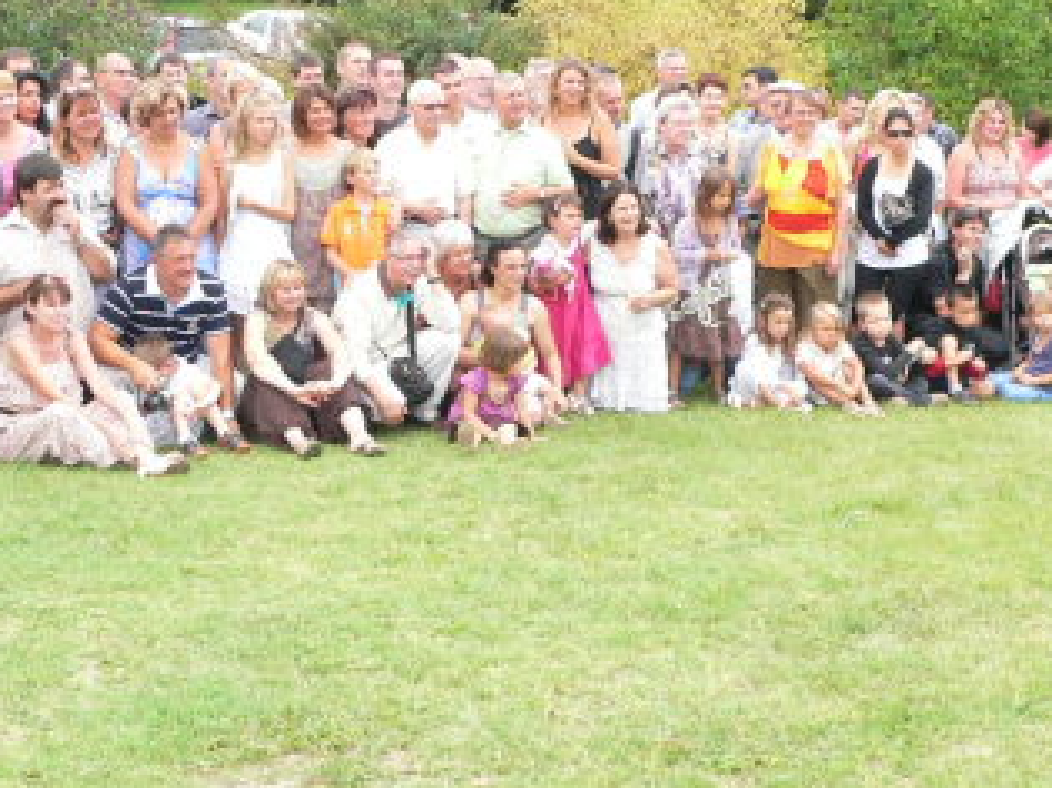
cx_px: 543
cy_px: 207
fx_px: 1853
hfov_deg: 31.7
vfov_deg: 23.8
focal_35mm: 61
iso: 80
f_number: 4
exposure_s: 1/100
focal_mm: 6
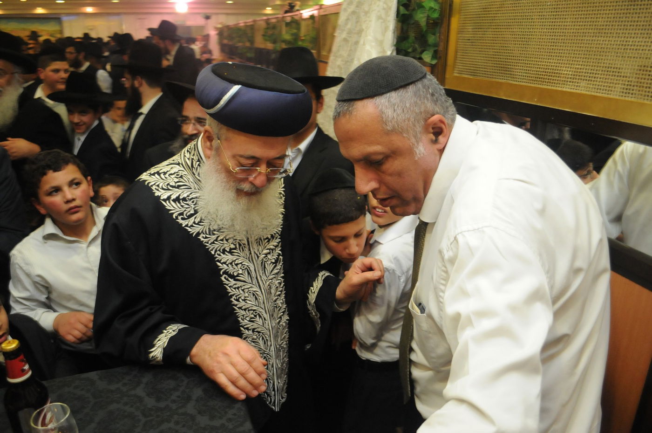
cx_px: 326
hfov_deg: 67.5
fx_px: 488
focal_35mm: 27
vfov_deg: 47.8
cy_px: 216
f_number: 3.5
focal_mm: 18
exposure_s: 1/100
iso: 1600
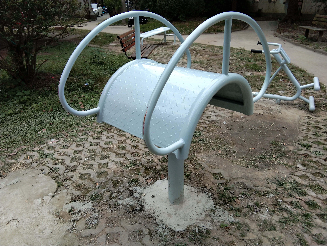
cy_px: 123
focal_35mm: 31
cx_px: 164
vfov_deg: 45.4
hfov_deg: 58.4
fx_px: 293
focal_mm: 3.69
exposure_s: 1/50
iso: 50
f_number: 2.2
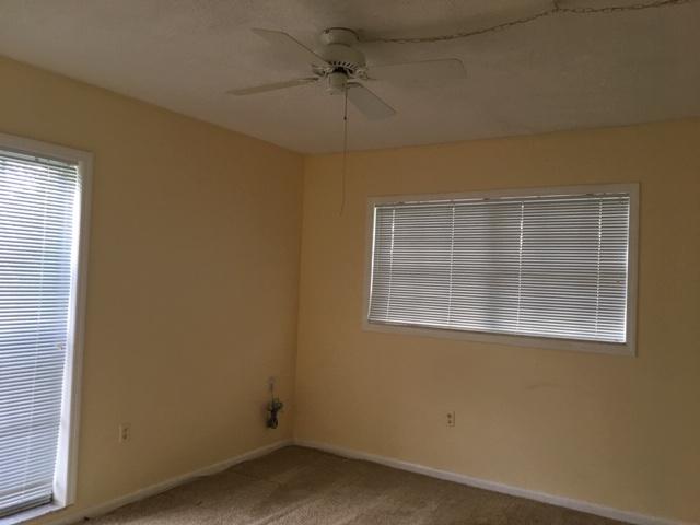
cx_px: 350
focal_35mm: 29
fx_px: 586
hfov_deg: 61.7
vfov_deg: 48.2
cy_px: 262
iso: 40
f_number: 2.2
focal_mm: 4.15
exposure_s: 1/30
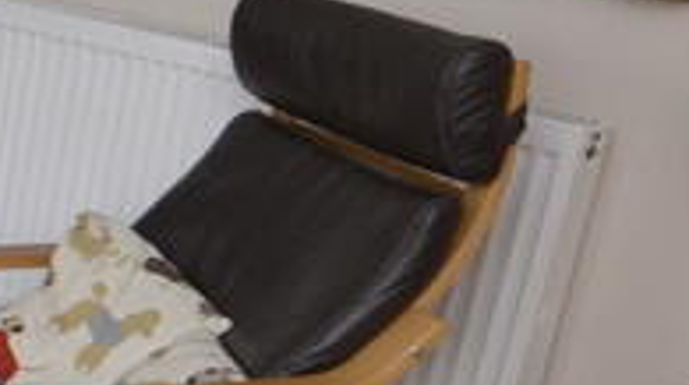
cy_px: 212
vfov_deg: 13.3
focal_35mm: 91
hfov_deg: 16.8
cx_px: -728
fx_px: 1655
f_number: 5
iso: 280
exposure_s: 1/200
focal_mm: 11
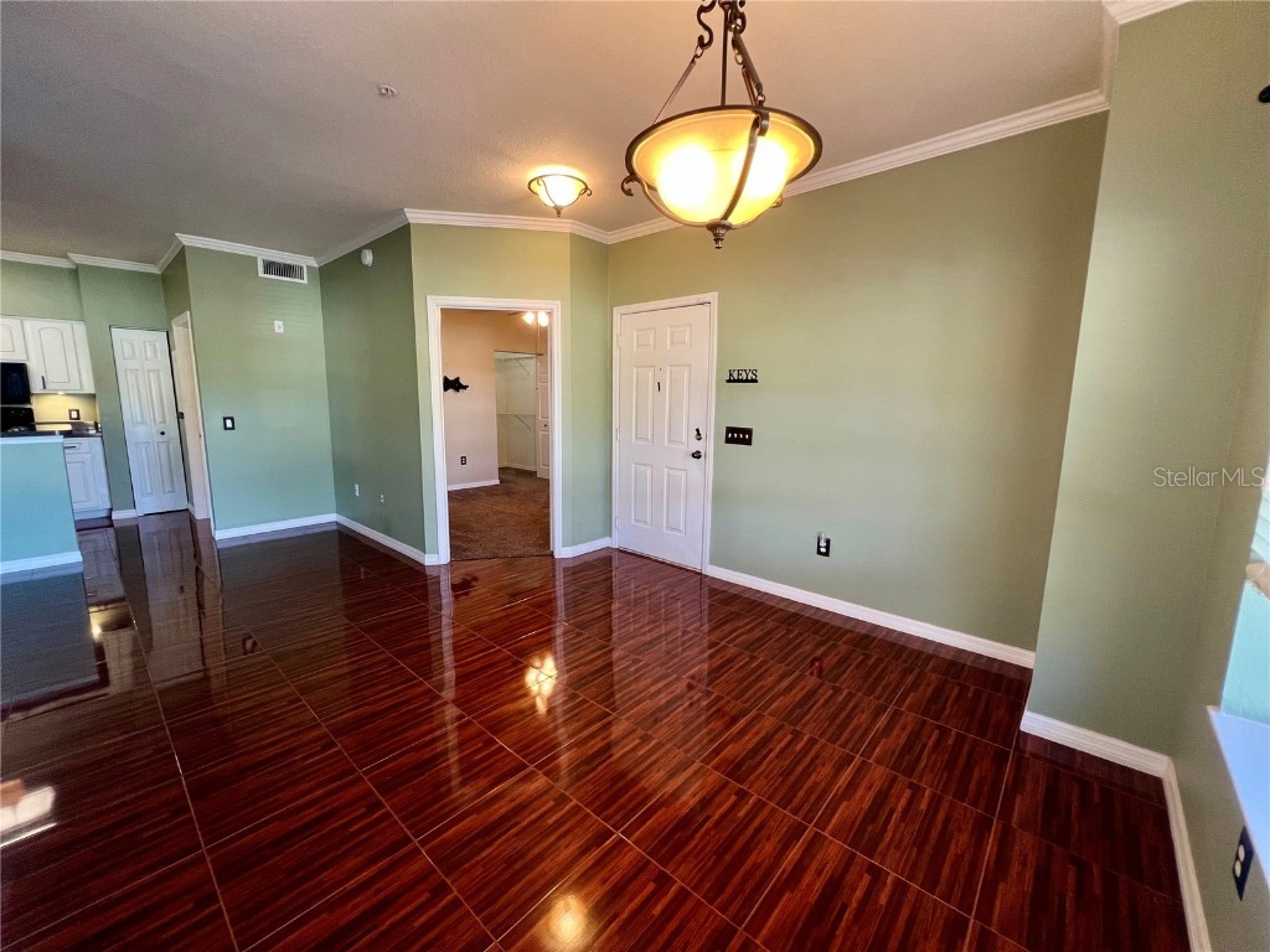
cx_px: 635
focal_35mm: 13
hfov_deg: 106.2
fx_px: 477
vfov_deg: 89.9
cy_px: 476
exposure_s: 1/60
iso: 160
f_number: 1.8
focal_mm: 1.57
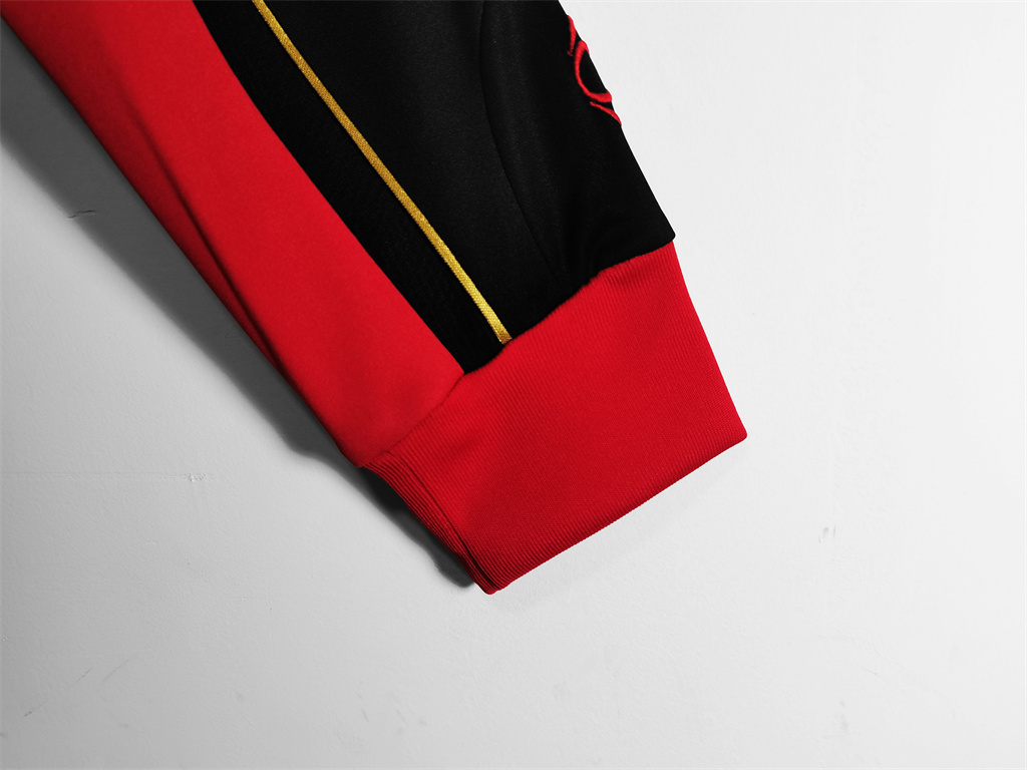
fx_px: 860
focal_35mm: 29
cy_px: 385
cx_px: 514
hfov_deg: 61.7
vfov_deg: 48.2
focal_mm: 5.58
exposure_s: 1/100
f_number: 1.8
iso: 100
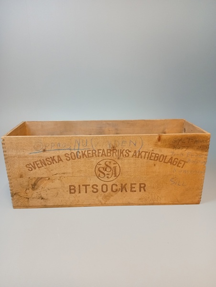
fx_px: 224
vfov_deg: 65.2
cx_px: 108
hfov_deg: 51.5
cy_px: 144
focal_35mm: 27
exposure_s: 1/33.3
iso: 347
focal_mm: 3.98
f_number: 1.8
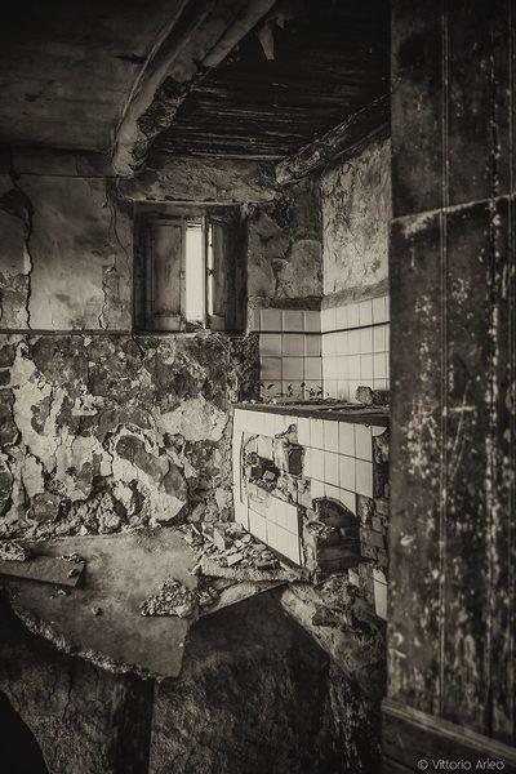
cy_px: 387
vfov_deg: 61.9
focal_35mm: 30
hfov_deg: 43.6
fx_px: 645
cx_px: 258
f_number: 2.8
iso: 100
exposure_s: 1/50
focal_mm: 20
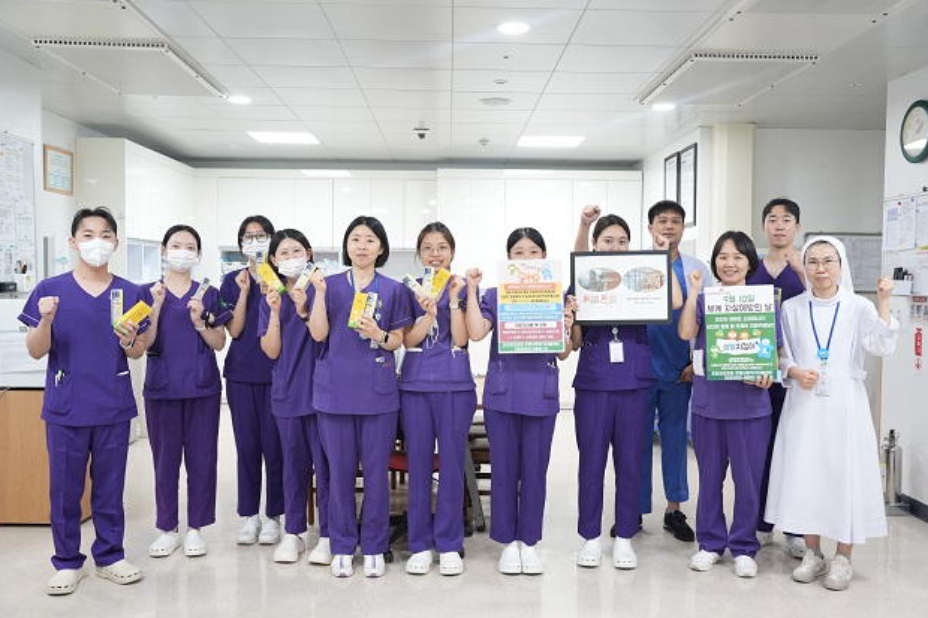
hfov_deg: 58.7
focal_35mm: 32
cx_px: 470
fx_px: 825
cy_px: 317
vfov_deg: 41.1
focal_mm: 31
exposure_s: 1/60
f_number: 3.5
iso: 640
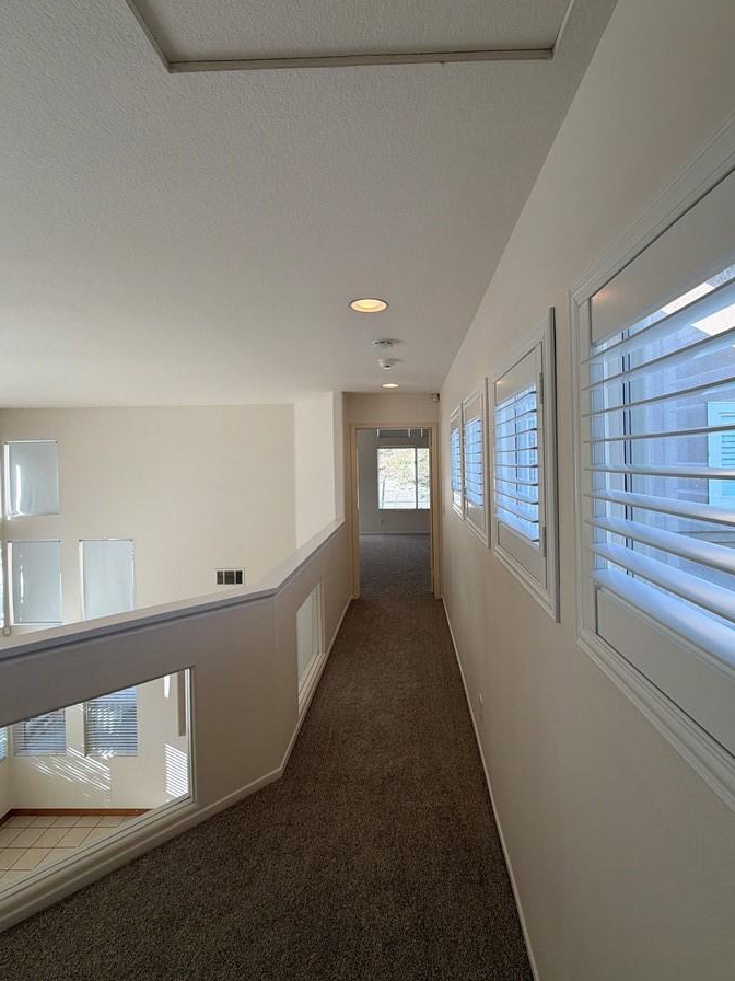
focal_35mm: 16
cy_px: 461
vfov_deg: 94.4
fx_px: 453
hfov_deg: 78.0
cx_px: 398
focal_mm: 2.22
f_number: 2.2
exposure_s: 1/120
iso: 40
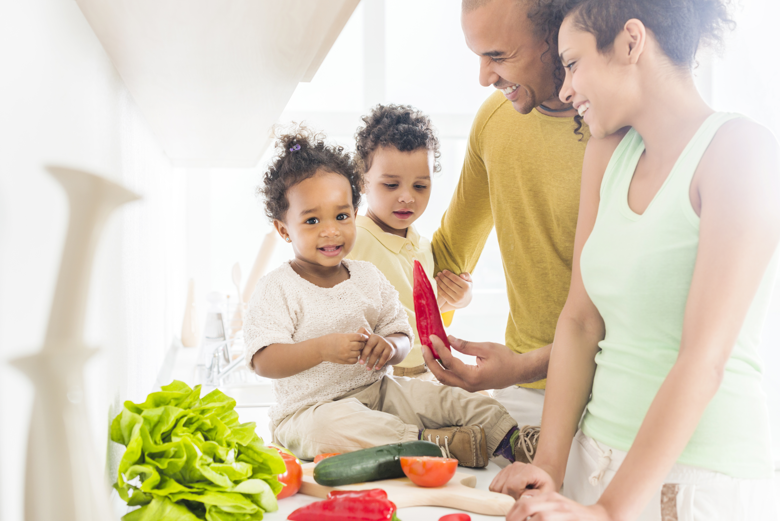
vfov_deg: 27.0
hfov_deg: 39.6
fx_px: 1084
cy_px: 260
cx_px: 390
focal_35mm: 50
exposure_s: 1/125
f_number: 4
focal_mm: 50
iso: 200
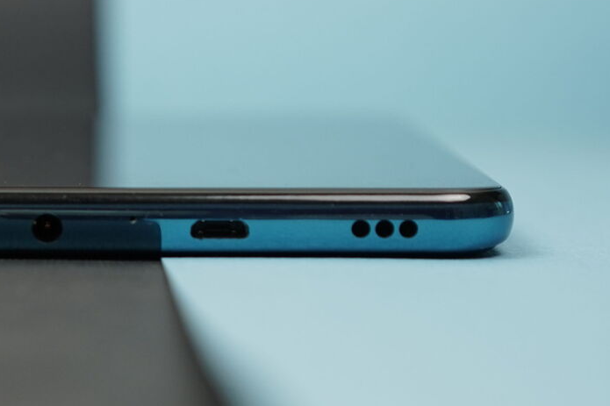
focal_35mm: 76
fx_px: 1287
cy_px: 211
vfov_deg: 17.9
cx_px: 221
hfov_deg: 26.6
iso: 500
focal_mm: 55
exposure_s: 1/160
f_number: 4
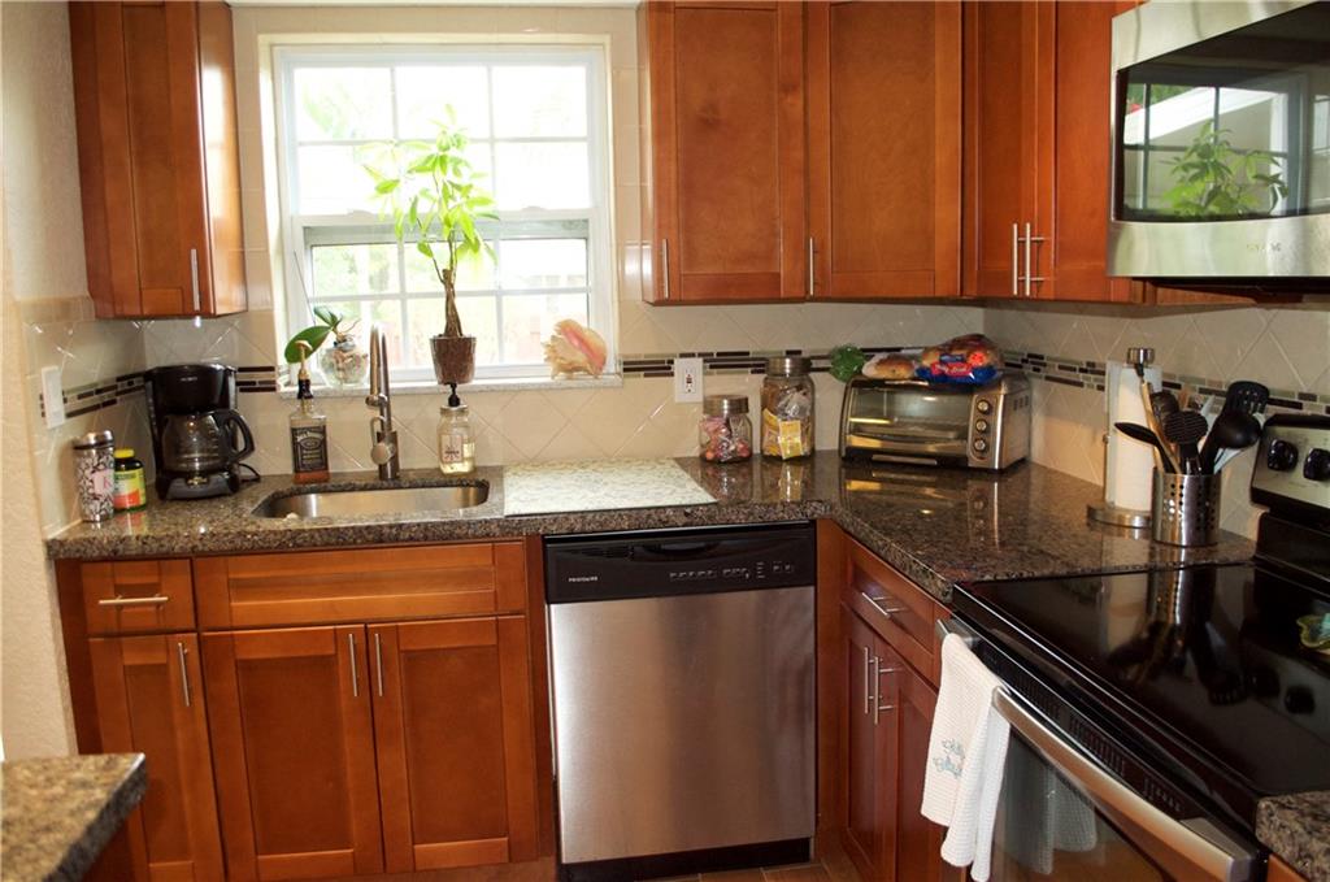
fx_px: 996
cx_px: 665
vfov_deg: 47.8
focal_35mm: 27
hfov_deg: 67.5
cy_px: 441
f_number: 3.5
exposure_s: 1/60
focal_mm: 18
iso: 1400
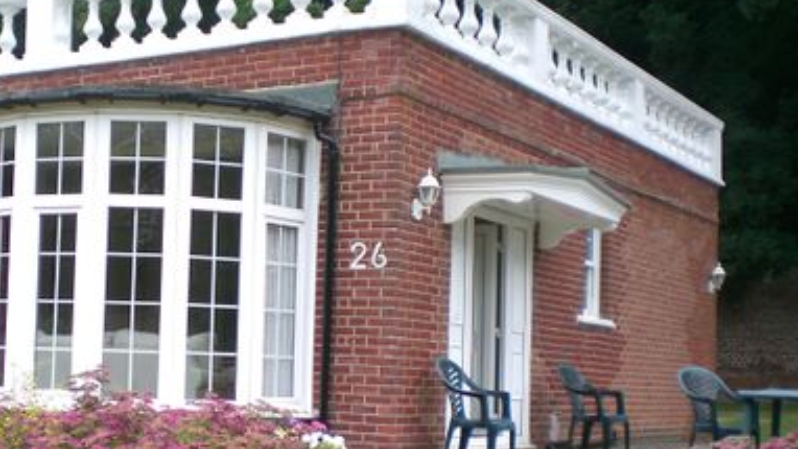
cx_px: 269
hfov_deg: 32.1
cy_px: 340
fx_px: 1376
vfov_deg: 18.4
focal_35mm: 65
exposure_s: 1/250
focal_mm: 6.3
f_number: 3.1
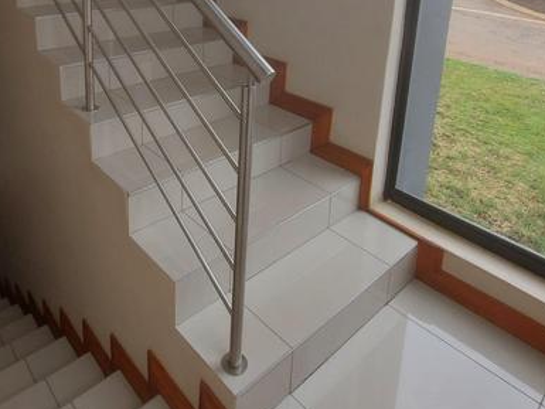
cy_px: 27
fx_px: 425
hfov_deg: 64.0
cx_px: 191
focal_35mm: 27
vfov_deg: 45.6
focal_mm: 1.74
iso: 50
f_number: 2.2
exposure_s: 1/106
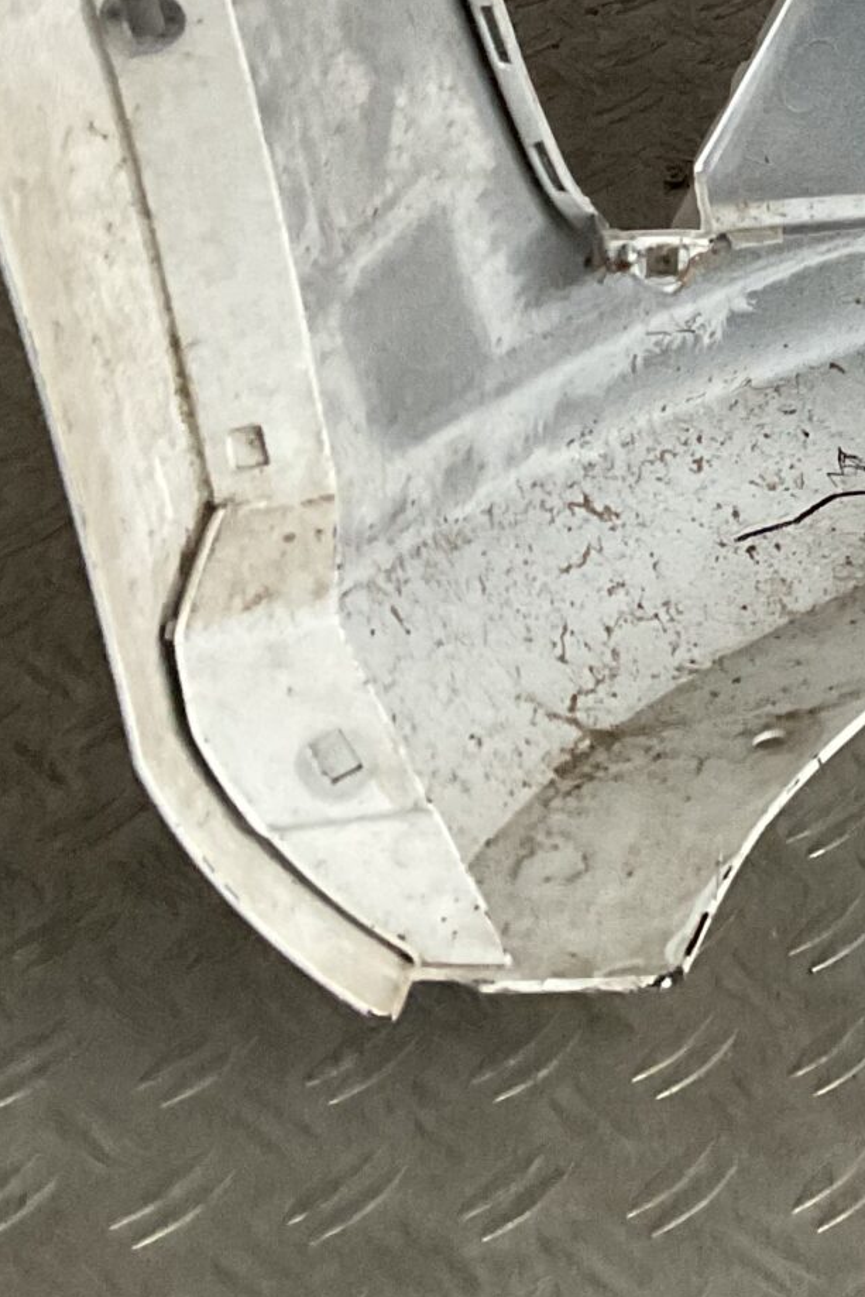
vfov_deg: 23.2
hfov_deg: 15.1
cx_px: 1283
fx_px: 3026
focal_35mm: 84
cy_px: -7
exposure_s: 1/50
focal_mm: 3
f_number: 1.8
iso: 160
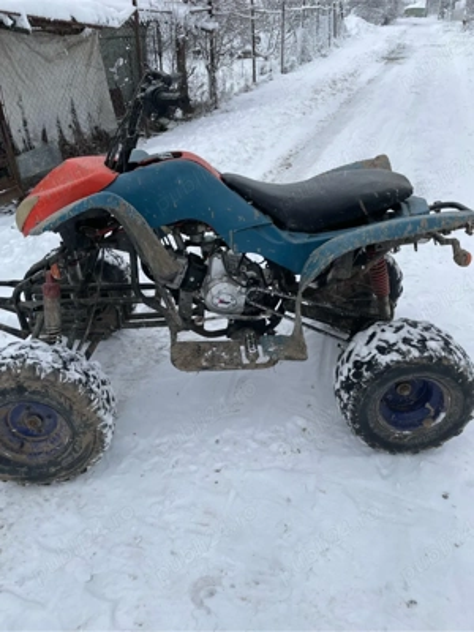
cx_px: 237
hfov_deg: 53.1
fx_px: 475
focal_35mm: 26
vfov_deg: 67.3
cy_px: 316
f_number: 1.6
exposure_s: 1/193
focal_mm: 4.2
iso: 32
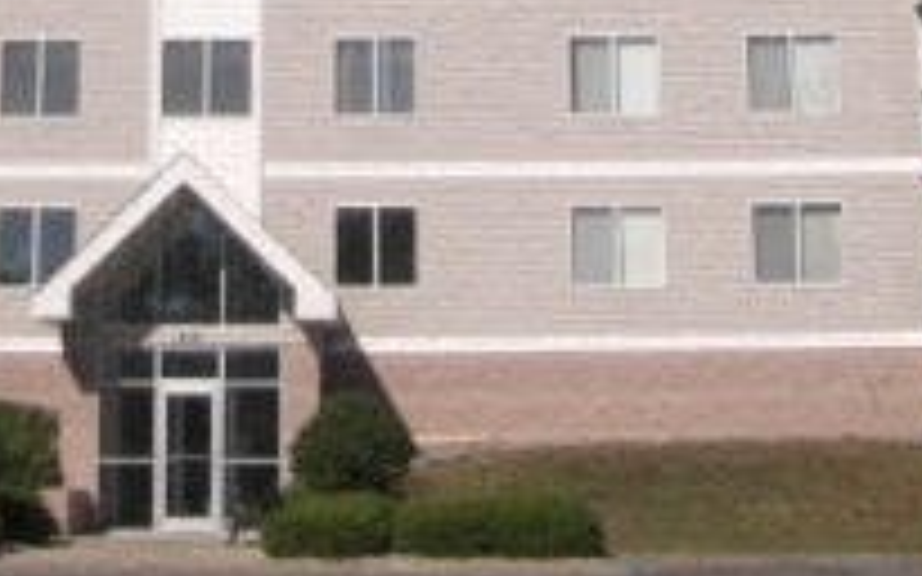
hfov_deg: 23.5
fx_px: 2211
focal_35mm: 88
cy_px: -126
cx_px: 337
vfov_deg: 14.3
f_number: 4.6
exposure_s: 1/640
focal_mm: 6.3
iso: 64
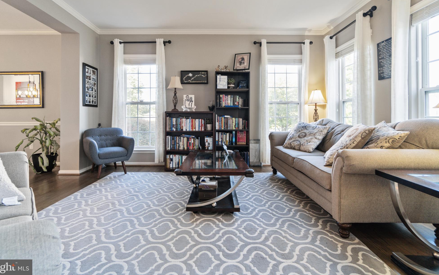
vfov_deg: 71.0
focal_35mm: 16
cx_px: 212
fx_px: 191
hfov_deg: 97.8
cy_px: 122
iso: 100
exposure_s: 1/15
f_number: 4
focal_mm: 10
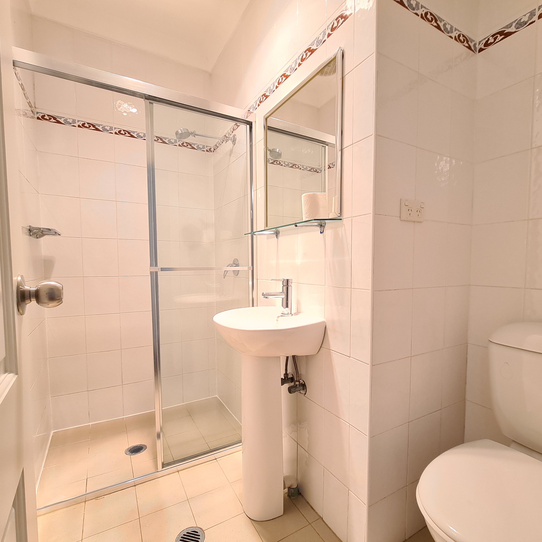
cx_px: 289
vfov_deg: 87.4
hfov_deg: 87.3
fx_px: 283
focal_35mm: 16
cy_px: 281
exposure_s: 1/50
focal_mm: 2.2
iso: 160
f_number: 2.2
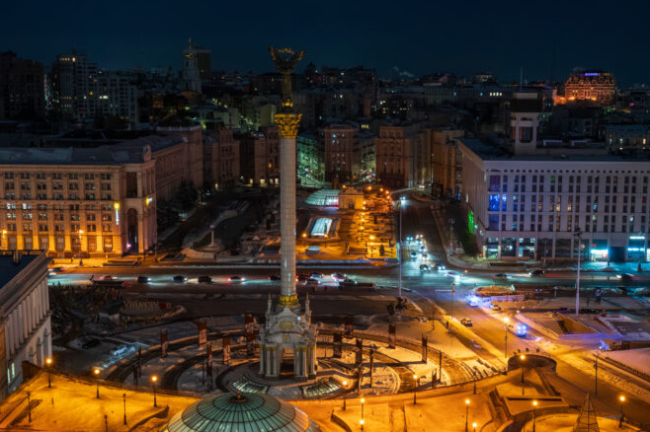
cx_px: 323
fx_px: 848
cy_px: 217
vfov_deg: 28.6
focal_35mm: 47
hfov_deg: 41.9
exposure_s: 1/8
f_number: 6.3
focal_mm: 46
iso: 6400
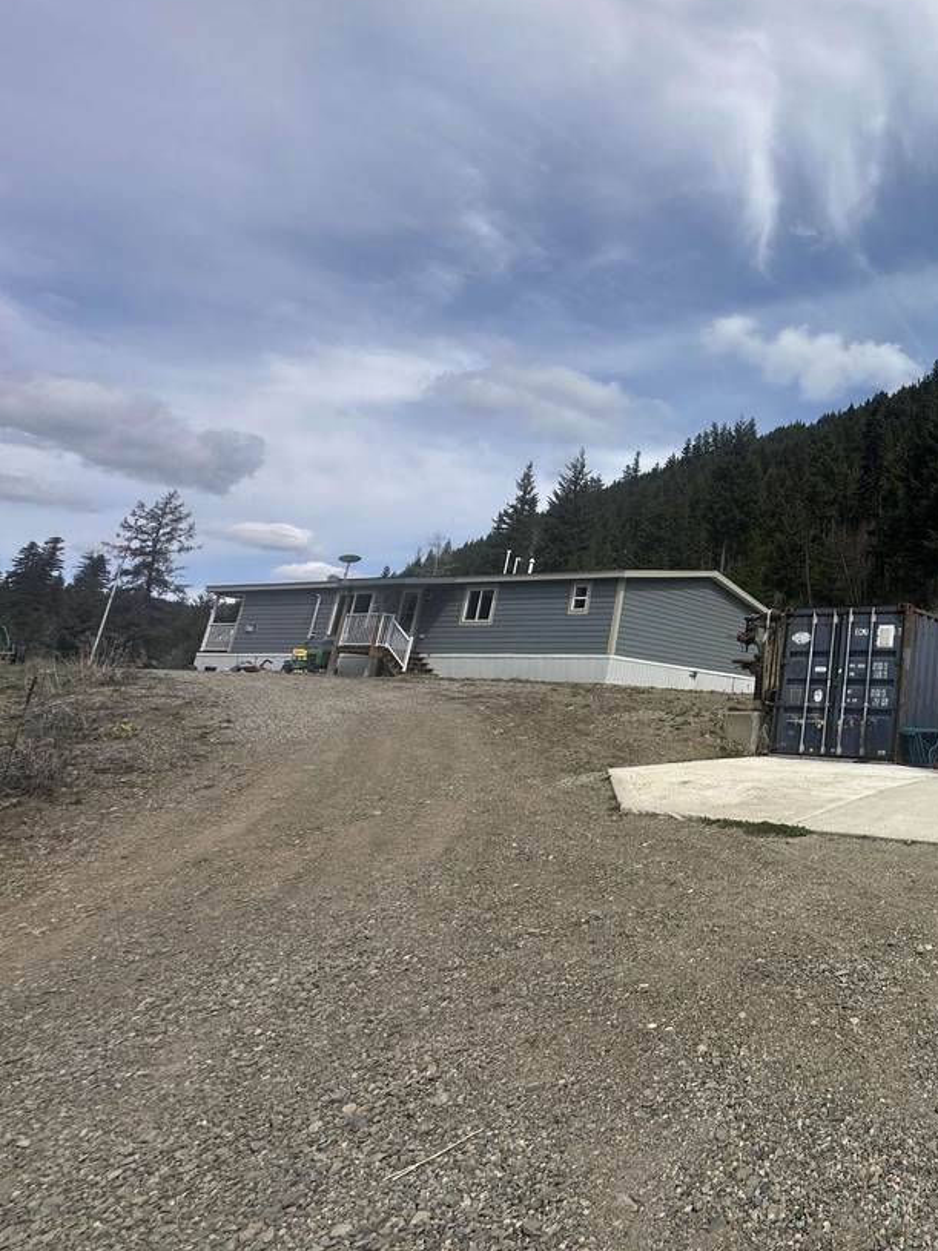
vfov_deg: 75.8
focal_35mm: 22
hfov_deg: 48.9
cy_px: 517
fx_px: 795
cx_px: 958
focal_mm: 2.22
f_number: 2.2
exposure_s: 1/2174
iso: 50
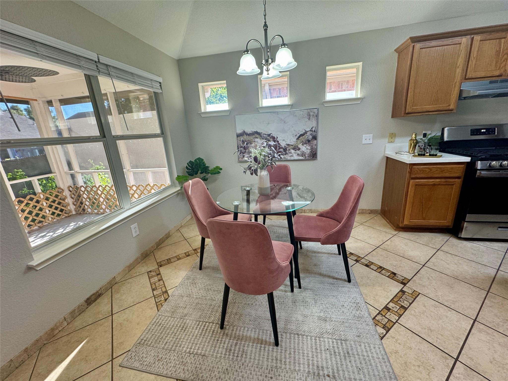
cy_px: 190
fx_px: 205
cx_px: 254
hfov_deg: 102.1
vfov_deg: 85.7
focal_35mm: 14
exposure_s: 1/120
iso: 160
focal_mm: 2.22
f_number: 2.2
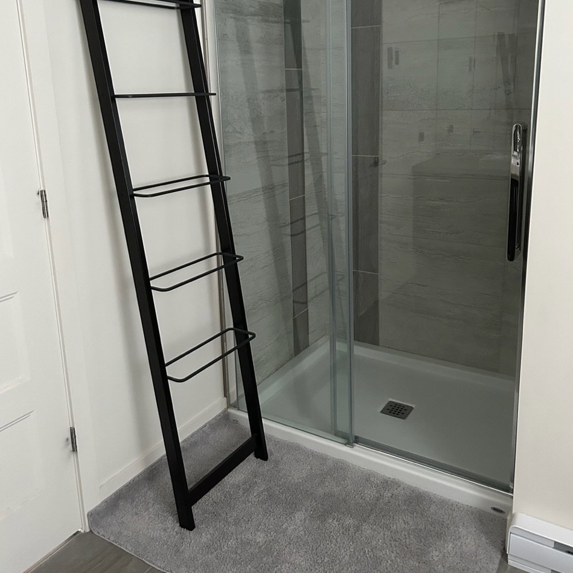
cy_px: 216
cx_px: 287
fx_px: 581
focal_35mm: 31
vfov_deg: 52.0
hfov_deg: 52.5
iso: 640
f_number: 1.5
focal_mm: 5.7
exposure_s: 1/40
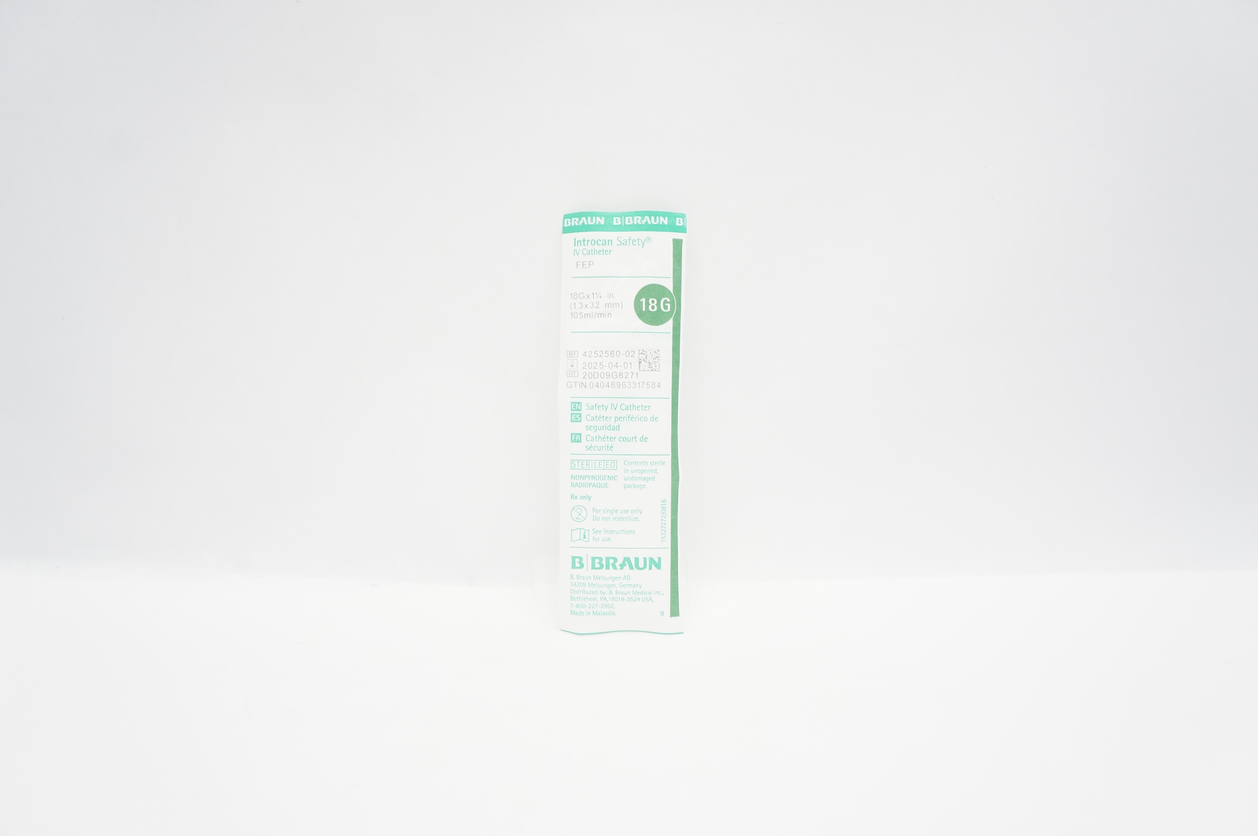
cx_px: 629
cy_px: 418
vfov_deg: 47.8
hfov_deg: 67.4
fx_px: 942
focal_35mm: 27
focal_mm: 18
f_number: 6.3
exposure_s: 1/60
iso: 800
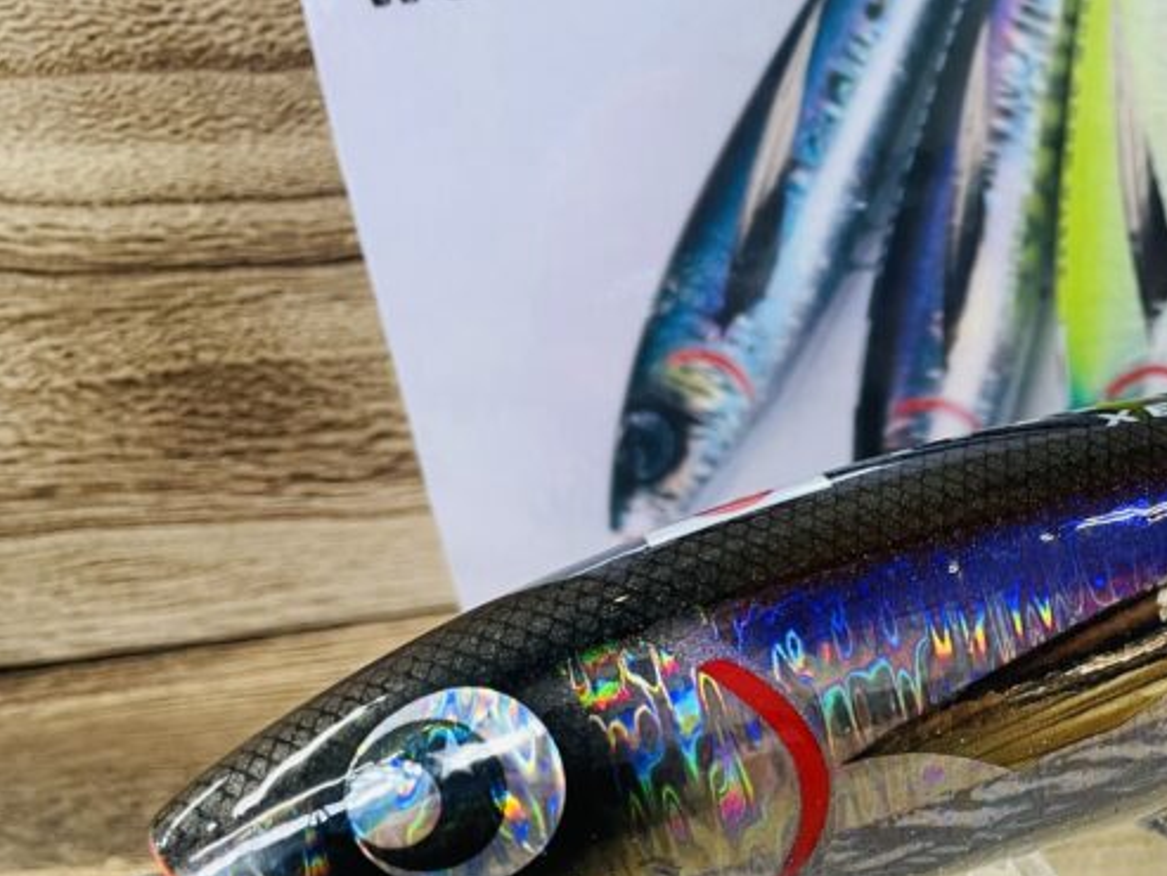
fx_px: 1821
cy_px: 601
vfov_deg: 26.8
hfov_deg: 33.0
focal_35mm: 54
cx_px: 1134
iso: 80
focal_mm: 4.2
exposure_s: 1/50
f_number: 1.6
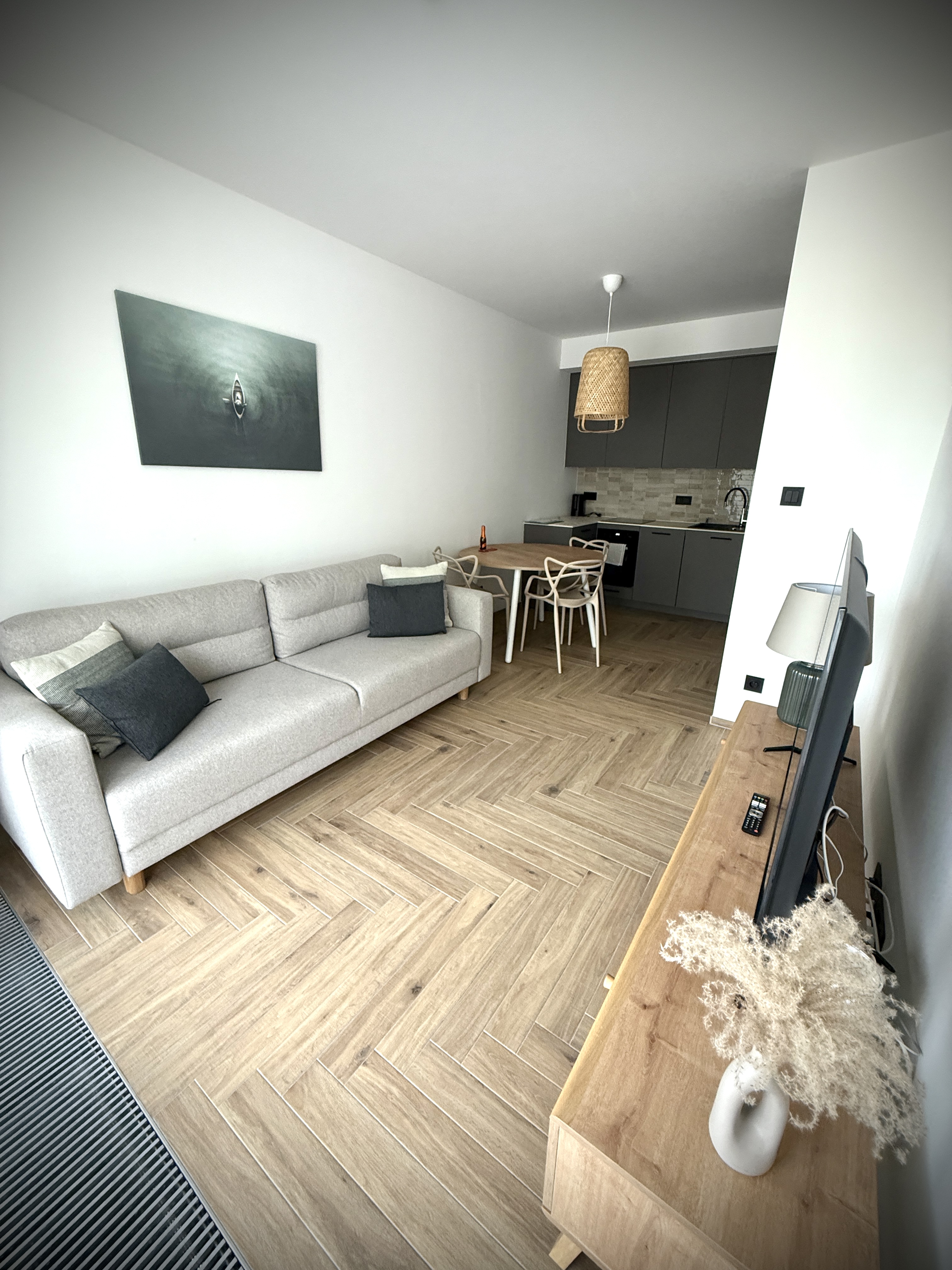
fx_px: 513
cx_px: 476
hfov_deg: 85.7
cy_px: 635
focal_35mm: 14
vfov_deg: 102.1
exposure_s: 1/79
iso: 400
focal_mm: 2.22
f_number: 2.2
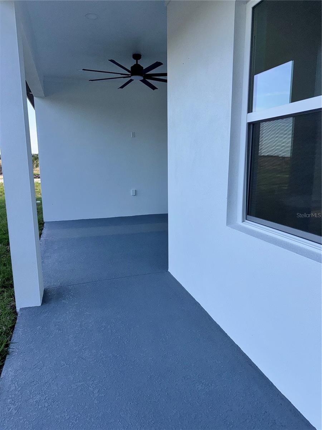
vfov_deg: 71.6
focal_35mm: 24
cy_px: 215
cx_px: 161
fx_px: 298
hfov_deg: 56.8
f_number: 1.78
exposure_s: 1/1721
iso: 50
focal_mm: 6.76
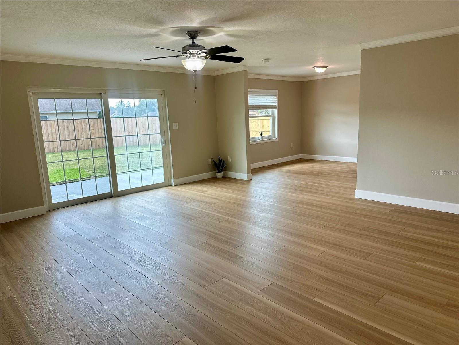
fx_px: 318
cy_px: 172
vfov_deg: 56.8
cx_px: 230
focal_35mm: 24
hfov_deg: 71.6
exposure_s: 1/161
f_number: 1.78
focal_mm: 6.86
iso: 64
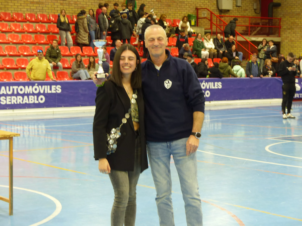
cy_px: 113
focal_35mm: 86
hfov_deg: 22.8
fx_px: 750
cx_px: 151
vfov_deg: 17.2
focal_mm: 15.5
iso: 200
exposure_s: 1/25
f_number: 2.8
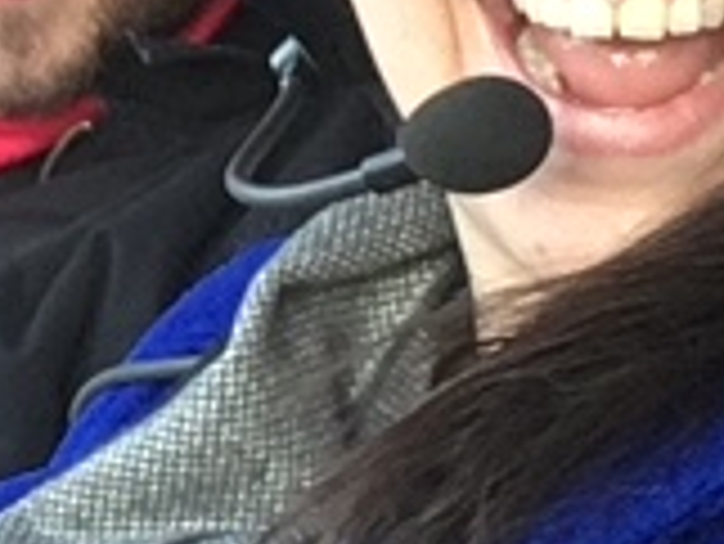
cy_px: -130
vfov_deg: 11.8
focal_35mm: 123
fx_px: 2574
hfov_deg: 15.1
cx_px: -279
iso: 125
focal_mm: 2.15
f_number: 2.4
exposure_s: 1/30
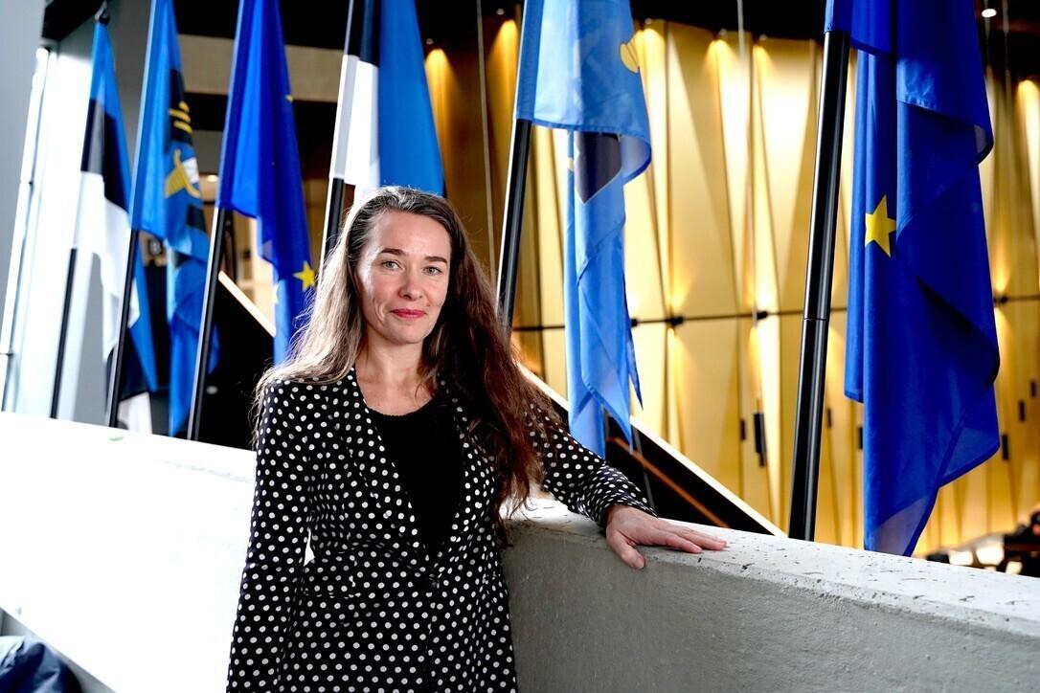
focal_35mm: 40
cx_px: 520
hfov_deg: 48.5
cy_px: 346
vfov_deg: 33.4
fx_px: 1155
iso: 2000
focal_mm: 40
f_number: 4
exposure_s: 1/160
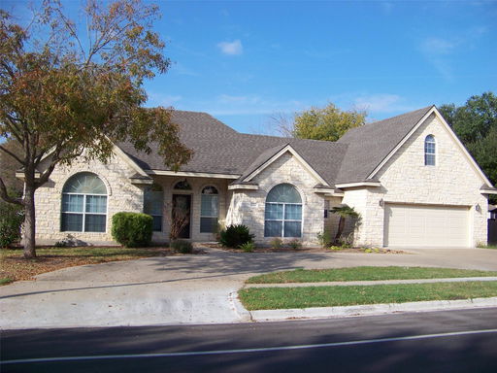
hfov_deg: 51.4
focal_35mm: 36
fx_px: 517
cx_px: 248
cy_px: 186
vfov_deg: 39.7
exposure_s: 1/1000
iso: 64
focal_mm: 5.85
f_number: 2.8
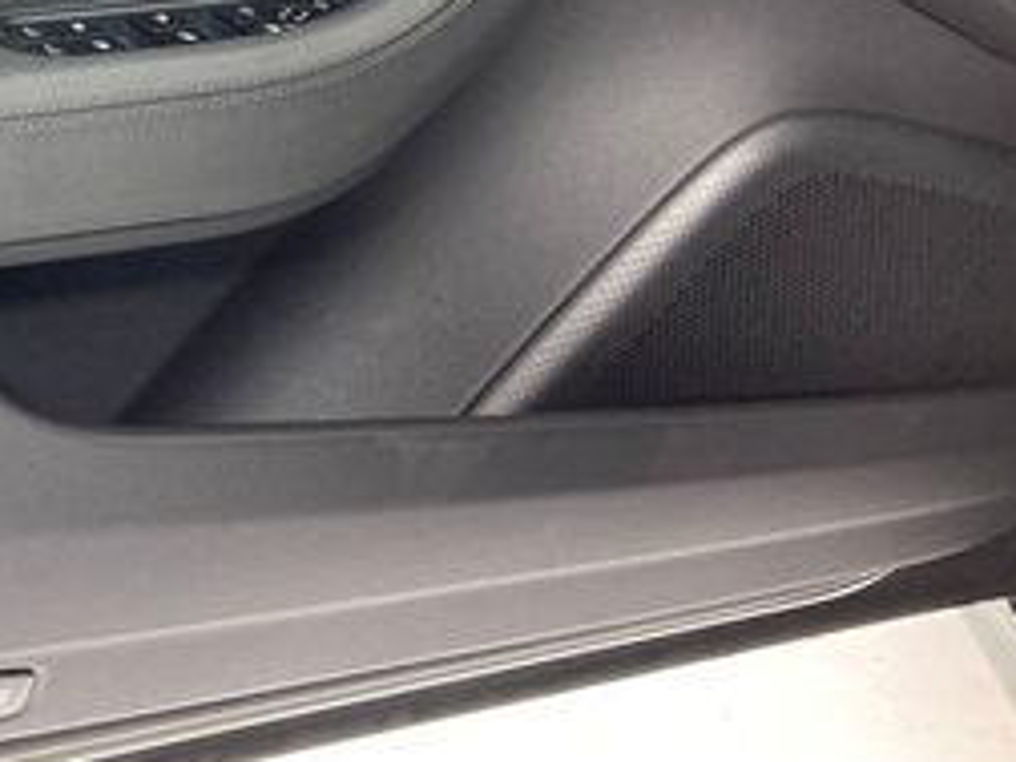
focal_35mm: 71
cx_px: -36
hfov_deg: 25.8
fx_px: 2084
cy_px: -85
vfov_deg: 19.8
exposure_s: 1/60
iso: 80
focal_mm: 3.99
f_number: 1.8
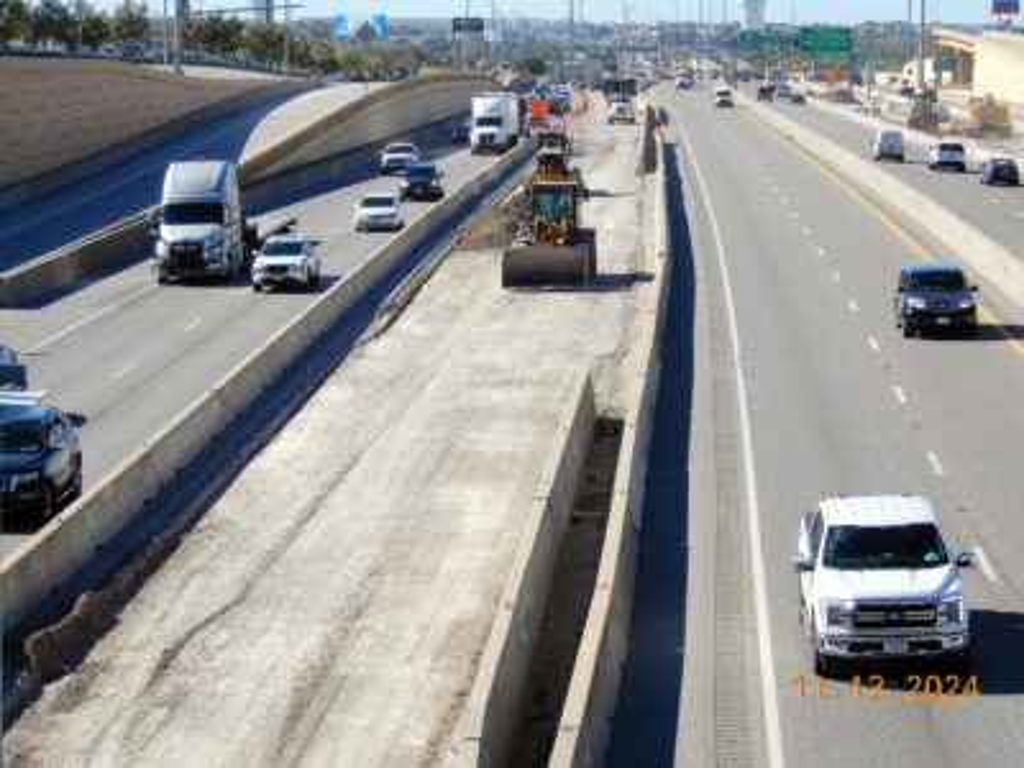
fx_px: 3106
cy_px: 384
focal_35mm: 105
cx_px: 512
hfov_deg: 18.7
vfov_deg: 14.1
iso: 80
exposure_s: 1/640
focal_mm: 18.7
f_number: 5
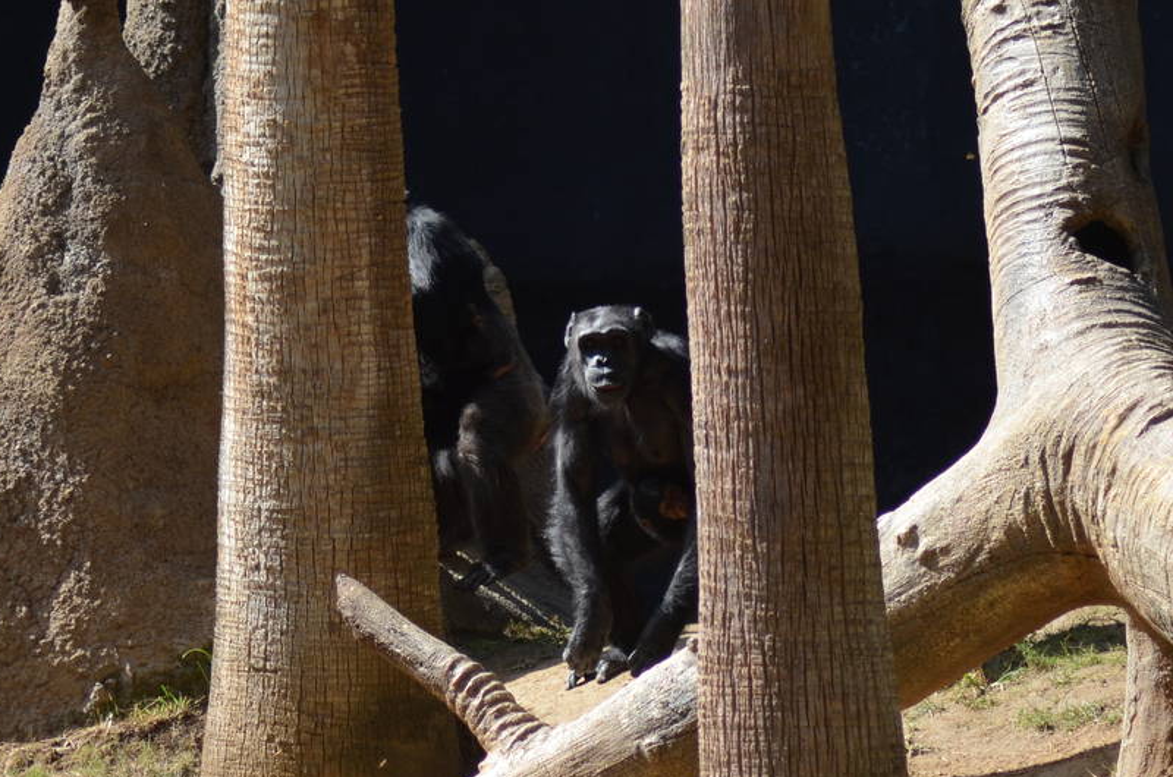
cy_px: 259
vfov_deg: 5.6
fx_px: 7999
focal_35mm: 246
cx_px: 541
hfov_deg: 8.4
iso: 400
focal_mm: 82
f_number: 5
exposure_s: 1/1250
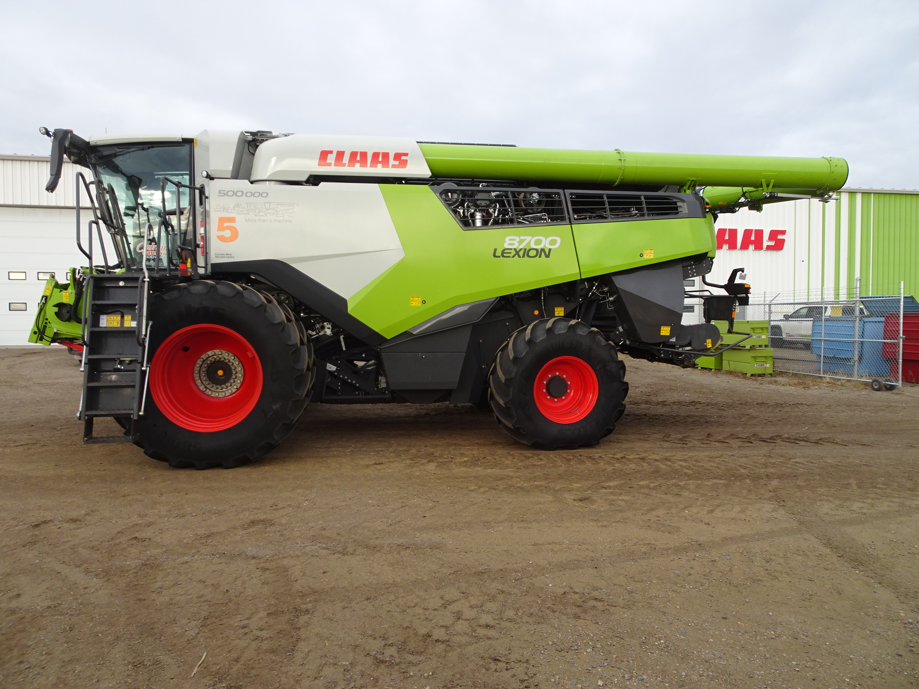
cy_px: 344
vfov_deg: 56.8
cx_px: 460
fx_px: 637
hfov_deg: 71.6
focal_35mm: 24
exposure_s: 1/160
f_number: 3.5
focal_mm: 4.1
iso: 80
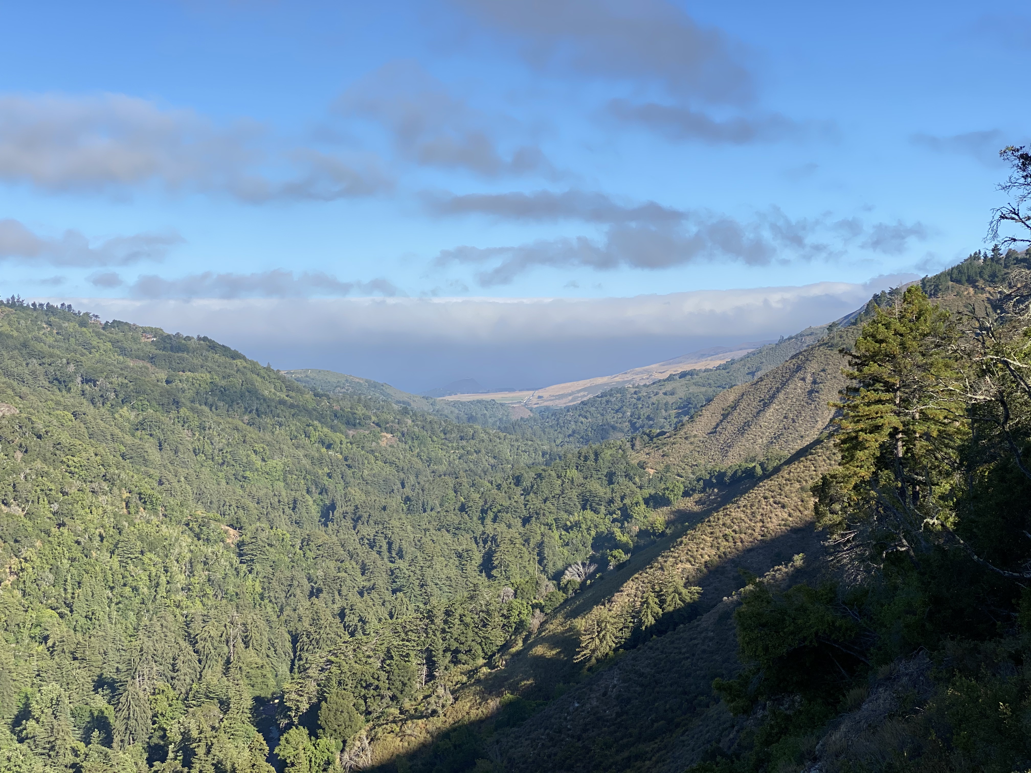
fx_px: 1549
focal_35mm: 52
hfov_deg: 36.8
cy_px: 386
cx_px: 516
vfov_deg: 28.0
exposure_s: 1/1453
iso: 20
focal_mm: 6
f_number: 2
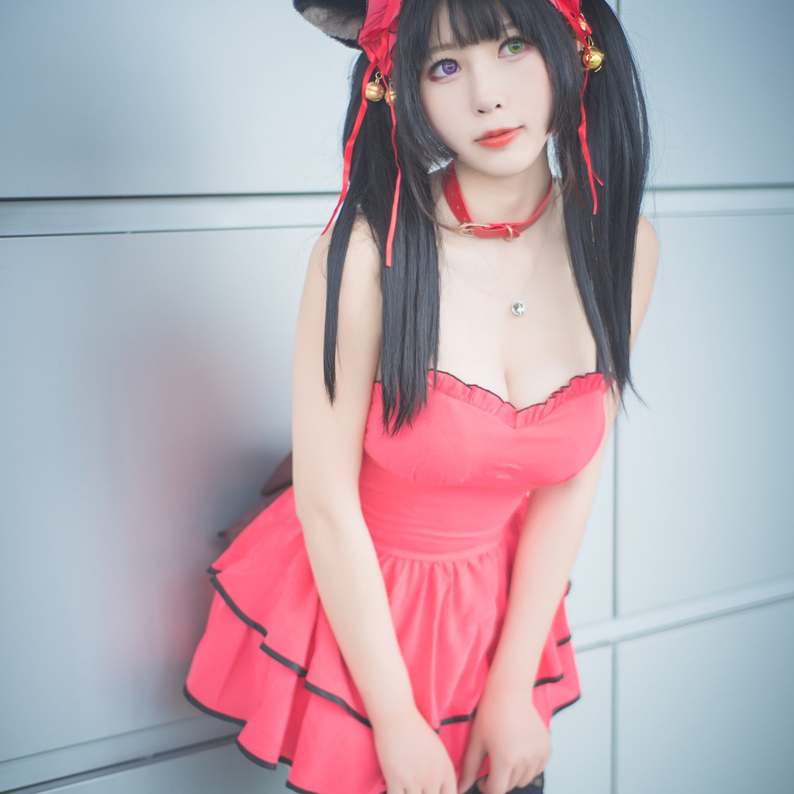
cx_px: 397
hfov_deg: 26.9
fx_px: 1661
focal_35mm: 64
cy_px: 453
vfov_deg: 26.9
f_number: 1.8
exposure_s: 1/125
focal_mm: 50
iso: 100
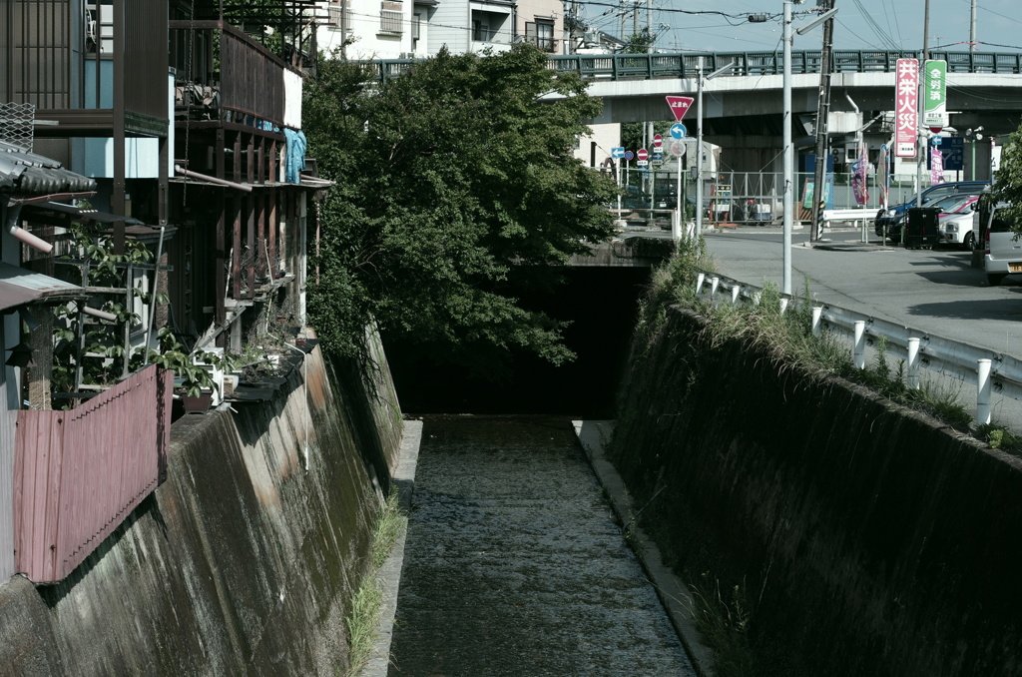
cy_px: 338
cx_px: 511
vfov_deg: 13.0
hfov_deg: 19.5
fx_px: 2974
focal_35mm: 105
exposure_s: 1/250
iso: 100
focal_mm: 70
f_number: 7.1
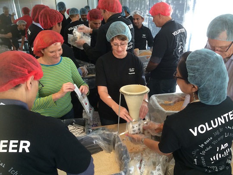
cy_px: 88
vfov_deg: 46.8
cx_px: 116
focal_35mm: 30
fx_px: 202
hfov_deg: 60.0
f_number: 2.2
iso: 125
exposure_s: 1/30
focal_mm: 4.12
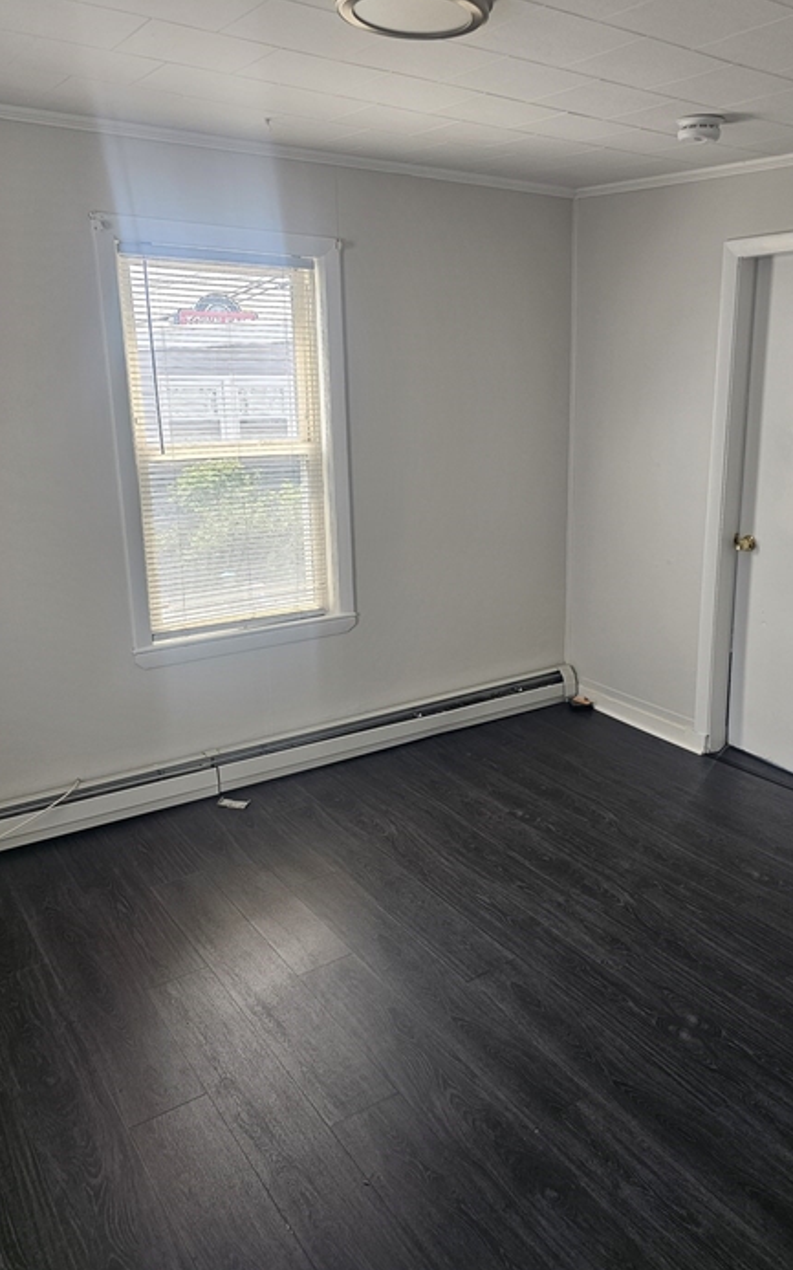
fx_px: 934
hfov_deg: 45.7
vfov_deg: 68.4
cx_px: 478
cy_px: 623
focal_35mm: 27
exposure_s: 1/120
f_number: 1.7
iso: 80
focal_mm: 6.3
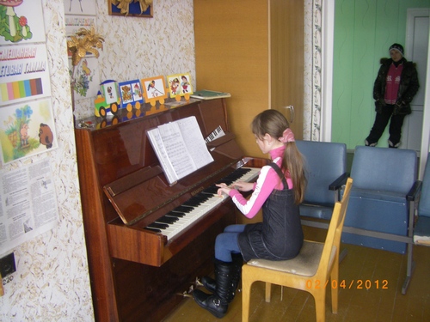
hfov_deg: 49.0
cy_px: 161
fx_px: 472
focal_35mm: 38
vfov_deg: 37.7
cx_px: 215
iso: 200
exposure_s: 1/50
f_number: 3.5
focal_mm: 6.3
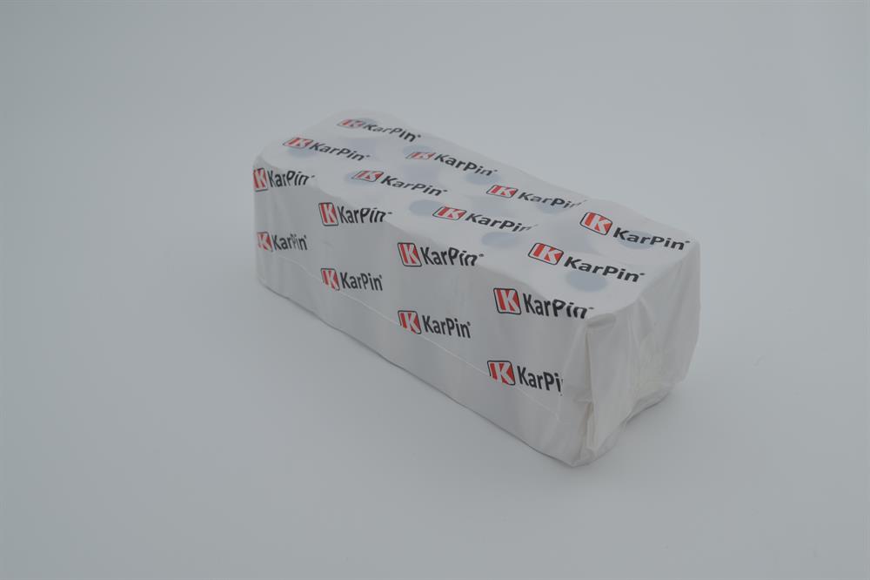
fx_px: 942
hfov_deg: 49.6
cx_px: 435
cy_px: 290
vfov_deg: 34.2
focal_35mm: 39
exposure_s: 1/100
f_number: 6.3
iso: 100
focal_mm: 26
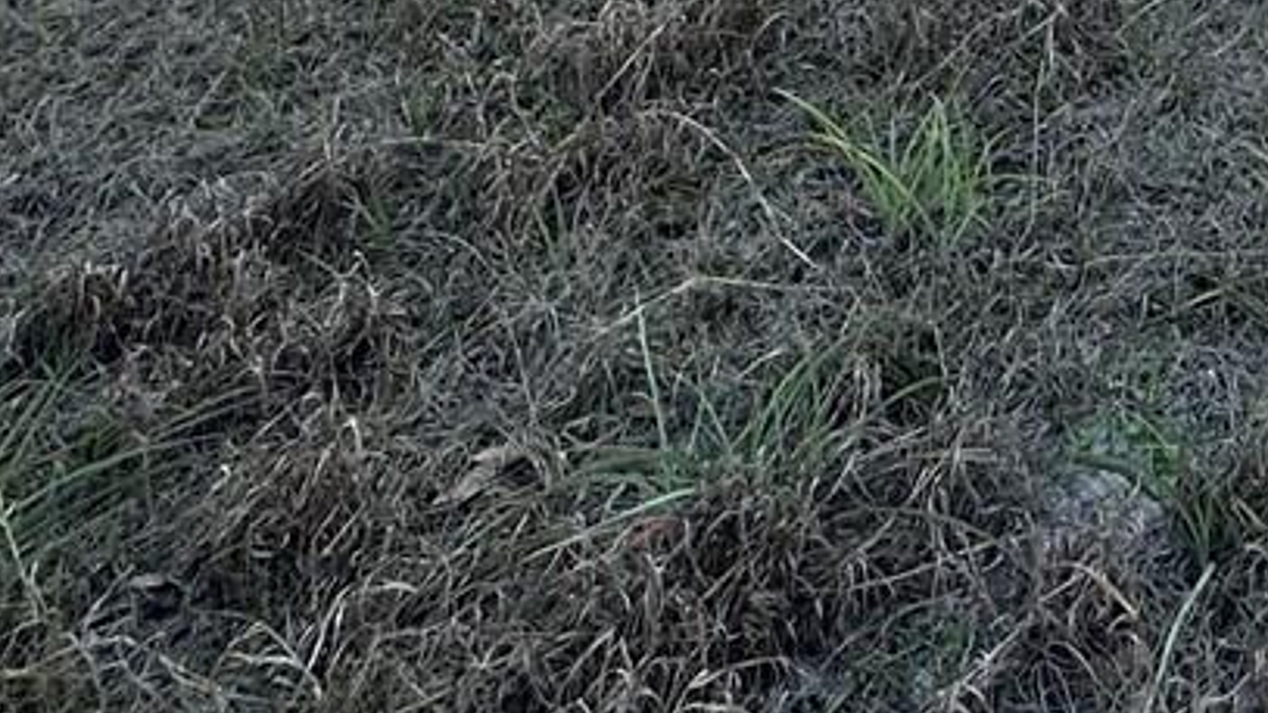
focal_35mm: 60
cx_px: 1592
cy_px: -1121
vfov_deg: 13.2
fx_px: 2017
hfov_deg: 29.2
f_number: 2.2
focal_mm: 2.22
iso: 40
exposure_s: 1/686
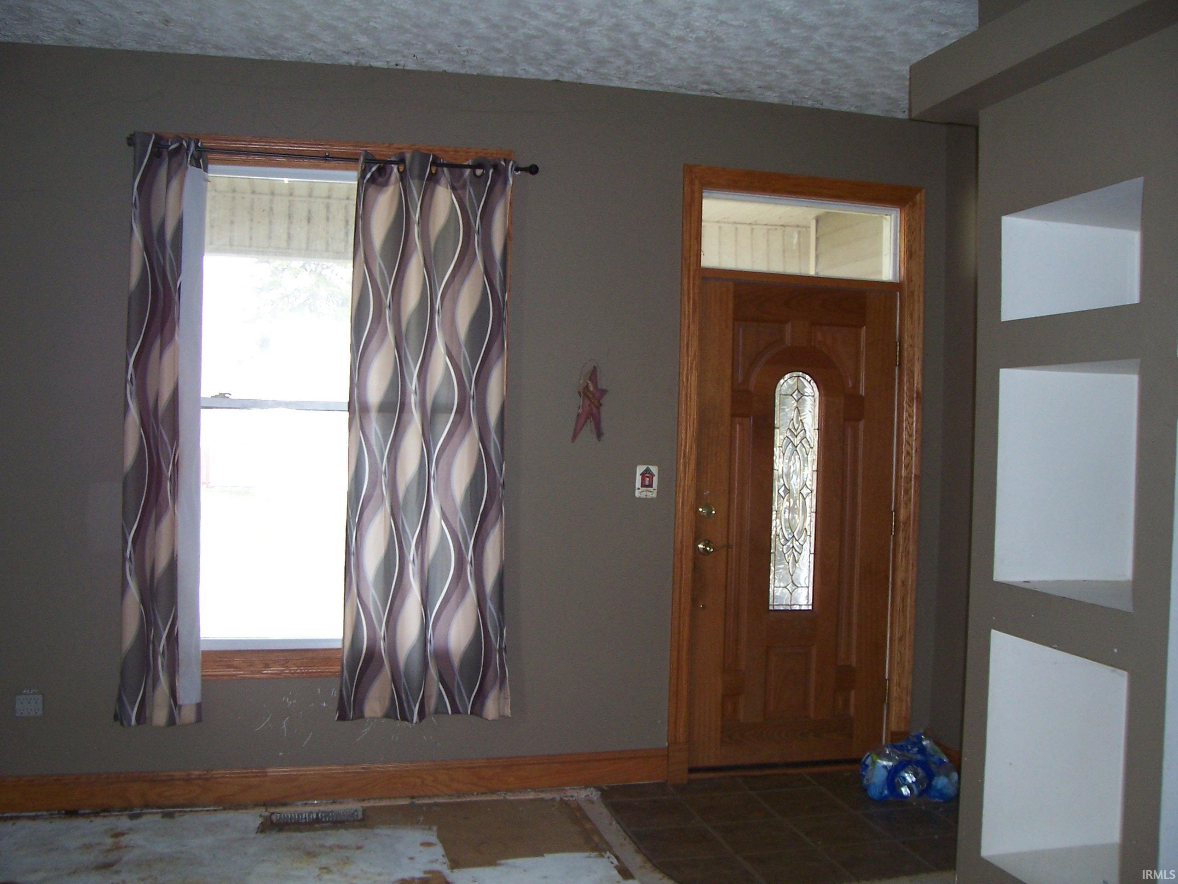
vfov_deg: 41.8
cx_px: 589
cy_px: 442
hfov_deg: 54.0
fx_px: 1157
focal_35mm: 34
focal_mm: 5.6
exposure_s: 1/60
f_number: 2.7
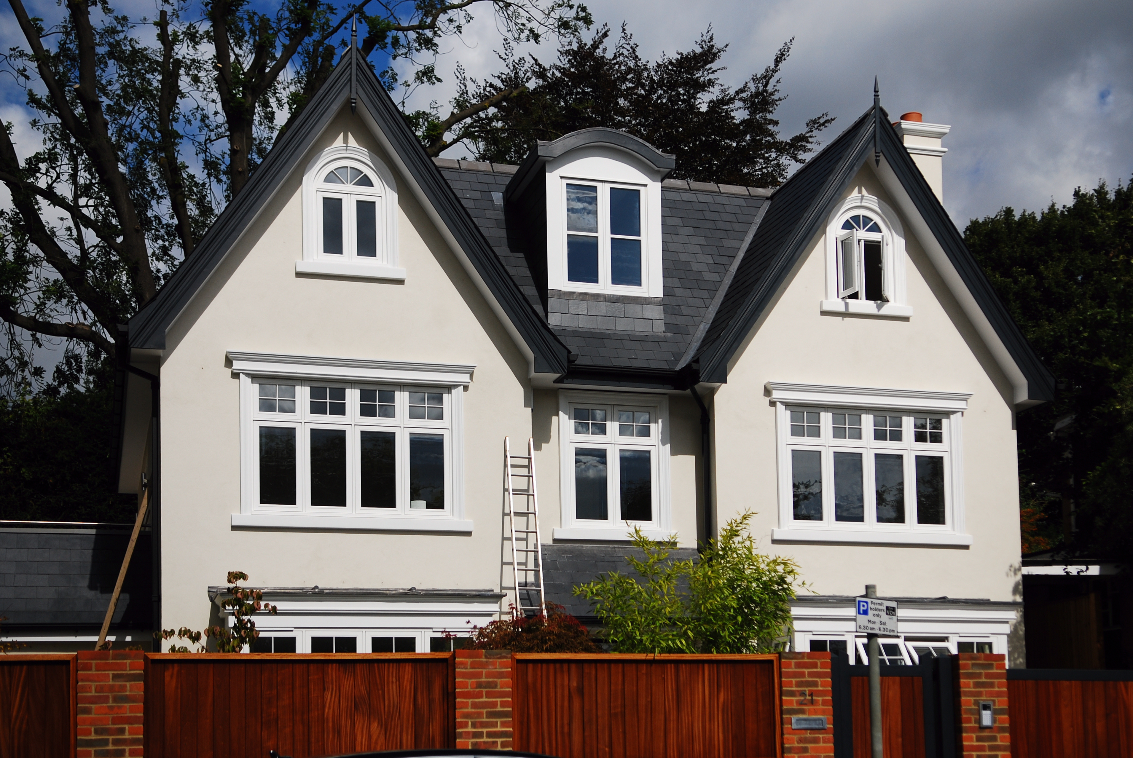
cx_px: 566
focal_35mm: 46
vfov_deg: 29.0
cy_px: 379
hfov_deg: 42.3
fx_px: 1465
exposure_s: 1/4000
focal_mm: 31
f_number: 2.8
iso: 100
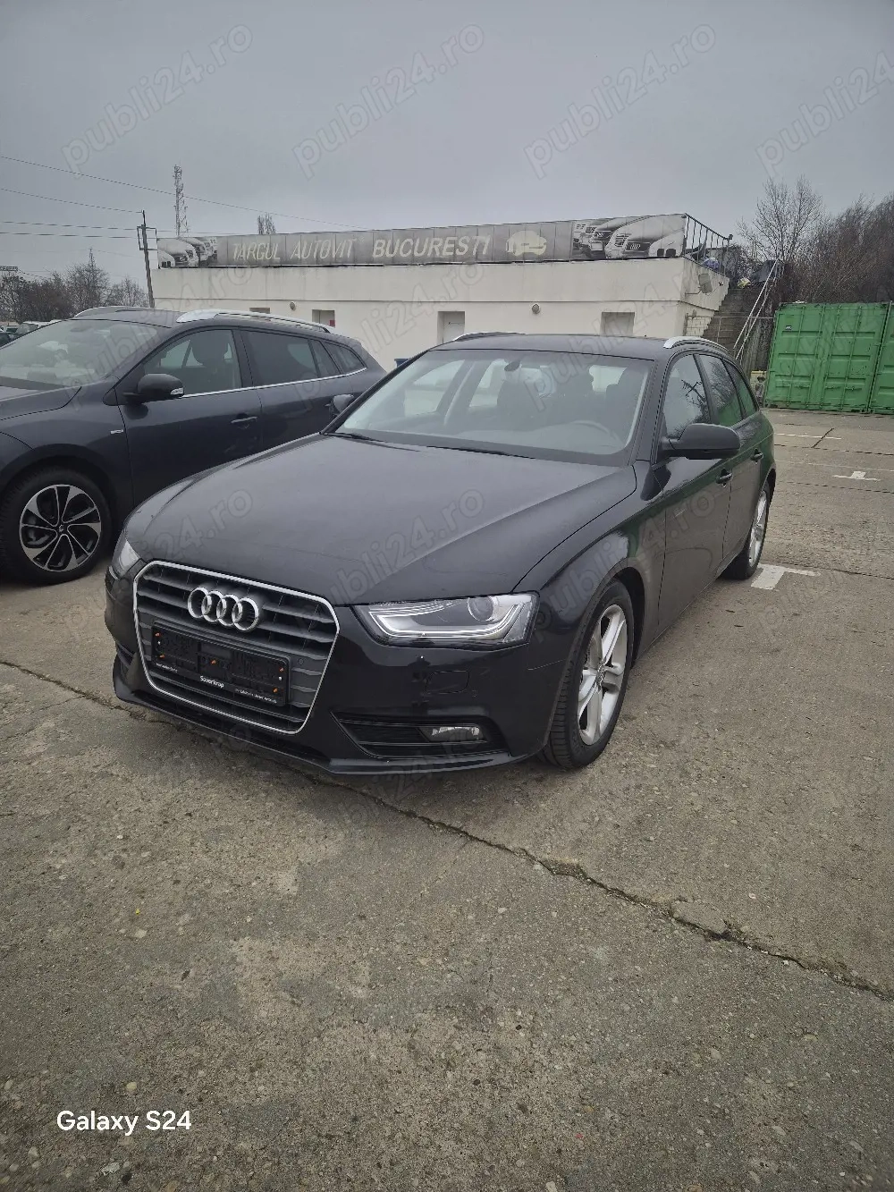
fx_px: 792
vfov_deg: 73.9
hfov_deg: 58.9
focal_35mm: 23
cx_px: 447
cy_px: 596
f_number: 1.8
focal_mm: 5.4
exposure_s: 1/169
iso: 25
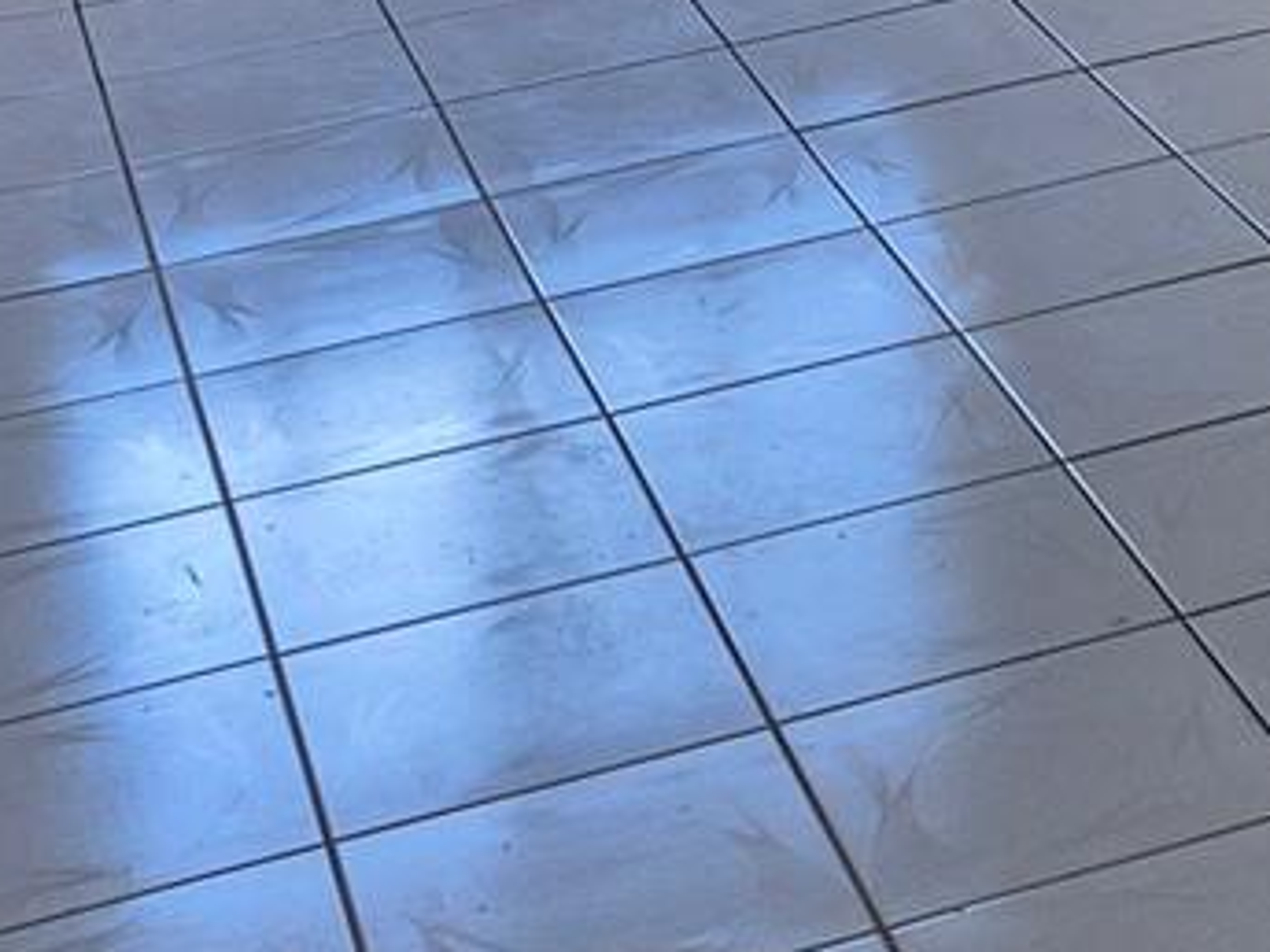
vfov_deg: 12.4
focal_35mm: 107
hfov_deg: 17.3
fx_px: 3926
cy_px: -878
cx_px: 1621
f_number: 1.8
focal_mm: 5.4
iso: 80
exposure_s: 1/120
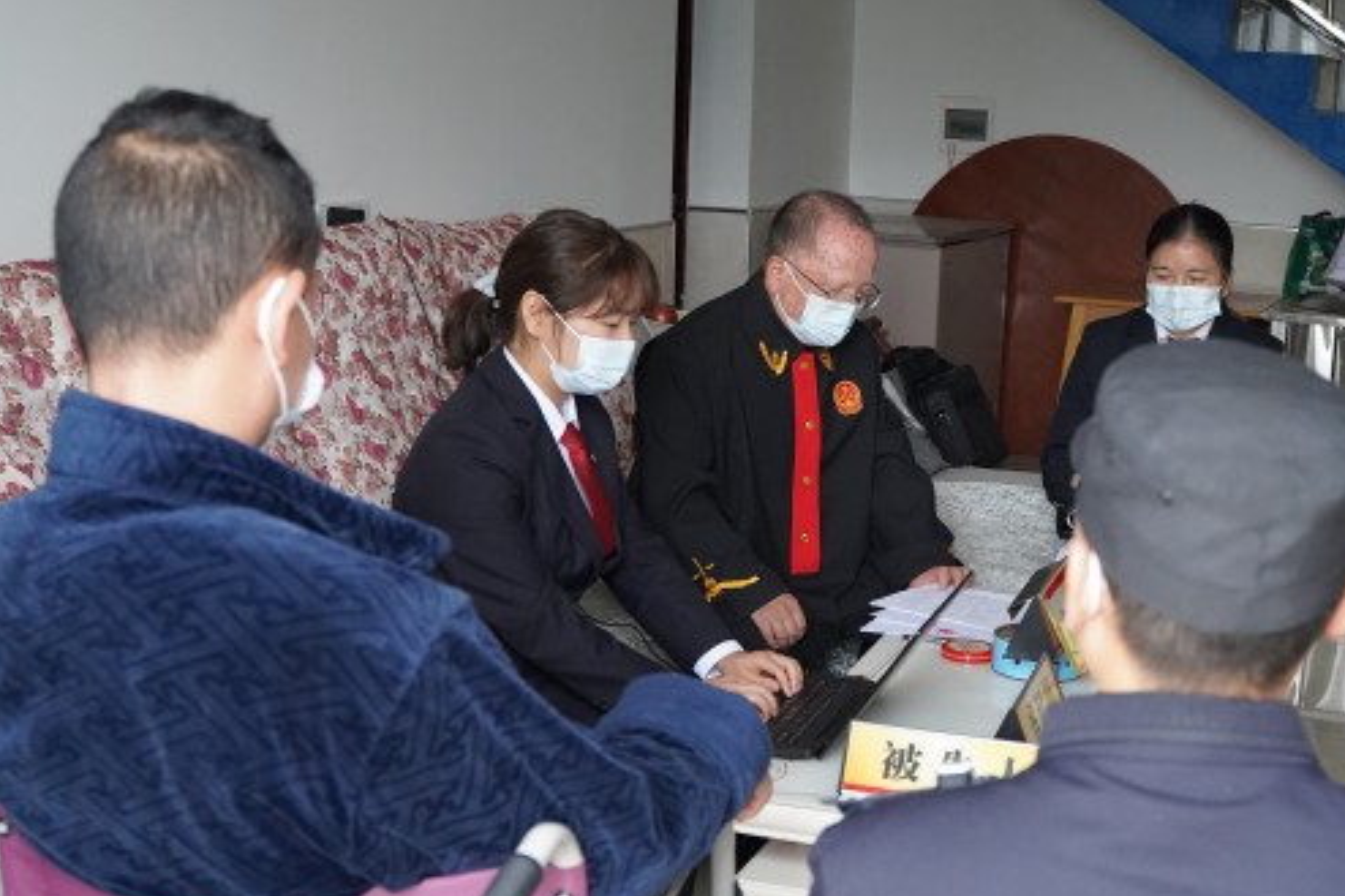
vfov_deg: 26.4
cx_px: 811
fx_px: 1905
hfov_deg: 38.7
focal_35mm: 51
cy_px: 542
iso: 4000
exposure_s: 1/160
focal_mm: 28
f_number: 4
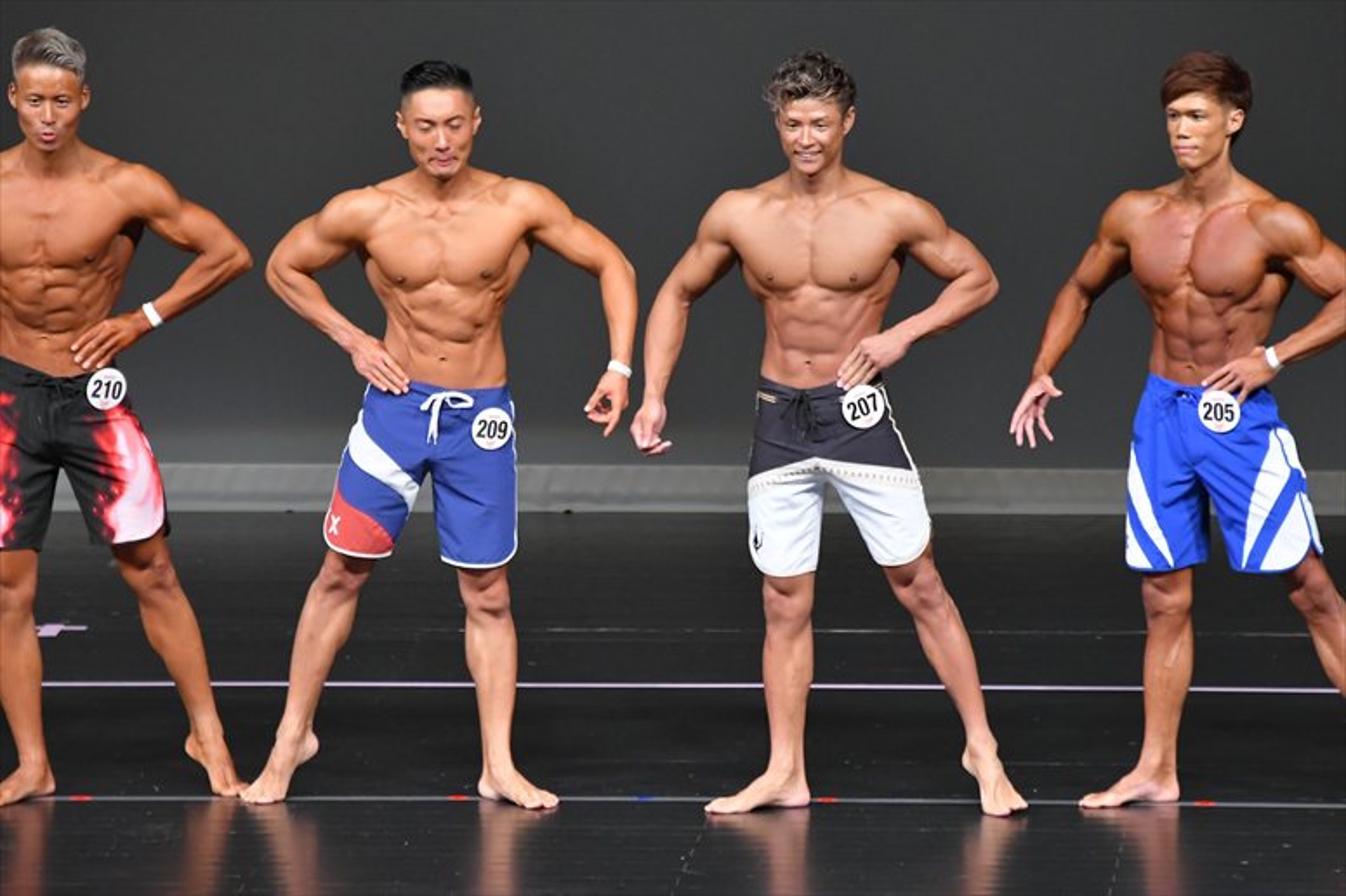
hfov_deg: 6.5
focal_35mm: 315
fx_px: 11772
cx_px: 673
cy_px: 448
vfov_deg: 4.4
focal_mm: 210
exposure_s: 1/400
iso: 4000
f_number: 5.6
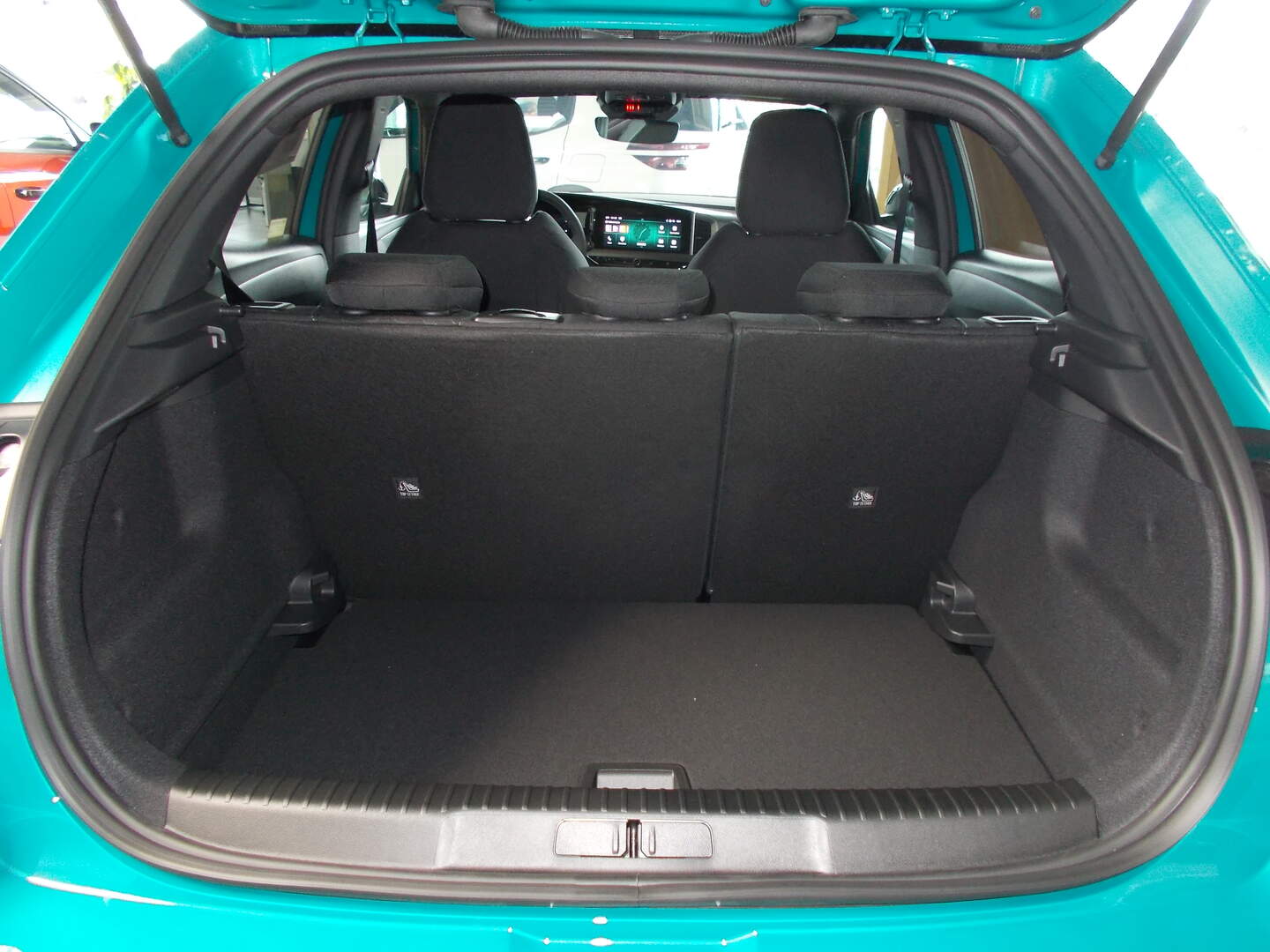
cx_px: 635
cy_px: 476
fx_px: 954
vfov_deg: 53.1
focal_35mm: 26
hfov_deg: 67.3
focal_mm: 4.6
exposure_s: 1/25
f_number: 3.2
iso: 250
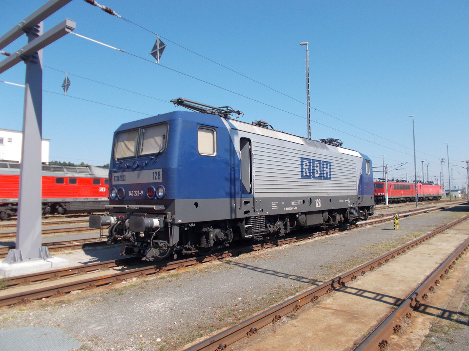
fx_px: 352
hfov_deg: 67.3
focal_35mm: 26
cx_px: 234
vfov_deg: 53.1
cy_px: 176
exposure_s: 1/125
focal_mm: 4.6
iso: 80
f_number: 8
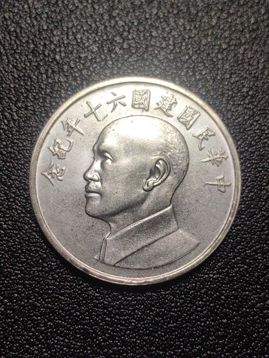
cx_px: 134
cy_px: 179
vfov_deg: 37.5
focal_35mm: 51
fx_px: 528
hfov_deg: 28.6
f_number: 2
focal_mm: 5.75
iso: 50
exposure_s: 1/322
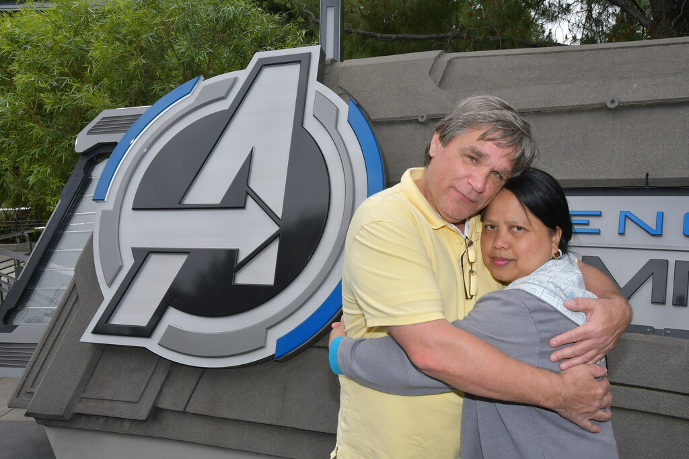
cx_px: 344
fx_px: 593
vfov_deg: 42.3
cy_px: 230
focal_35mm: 31
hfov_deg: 60.3
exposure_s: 1/250
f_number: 13
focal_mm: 21
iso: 200
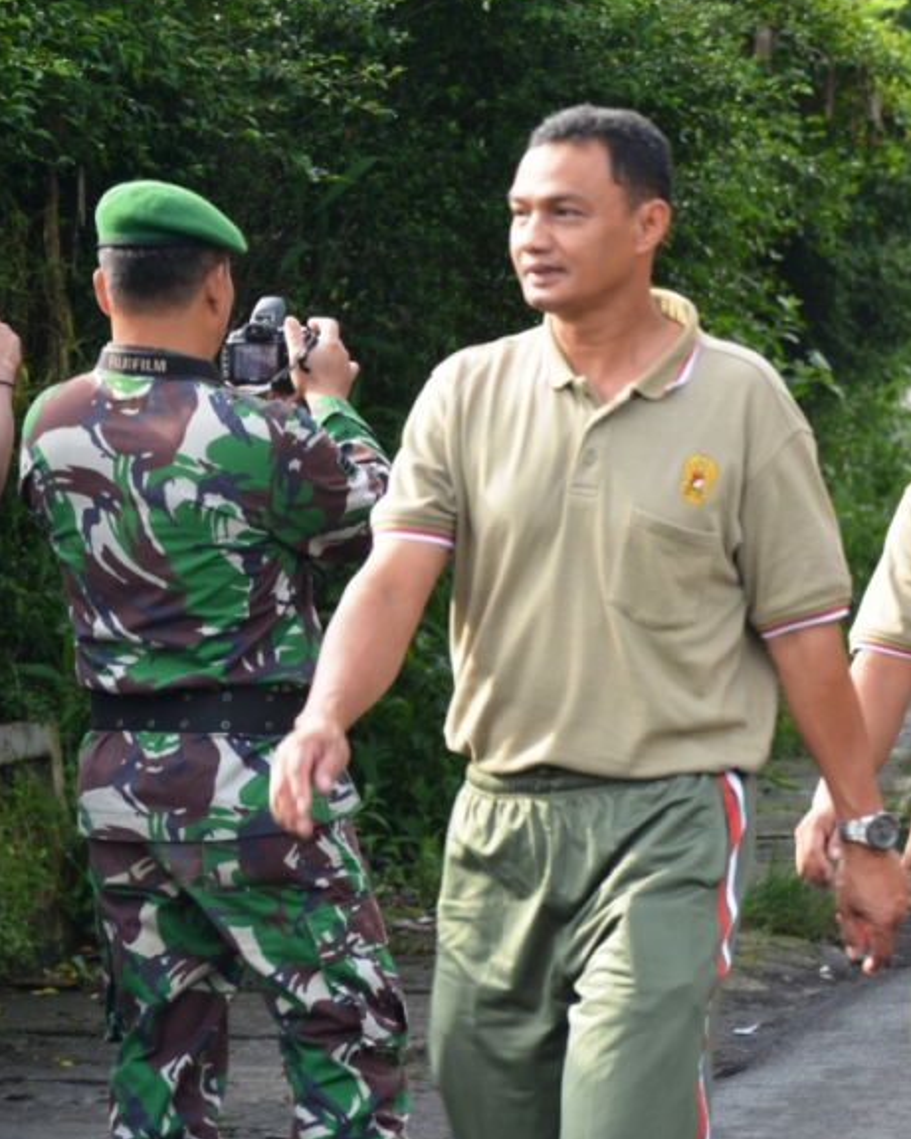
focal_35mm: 263
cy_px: 644
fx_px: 8858
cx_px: 883
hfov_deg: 5.9
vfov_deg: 7.4
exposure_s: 1/125
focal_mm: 105
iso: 200
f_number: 7.1
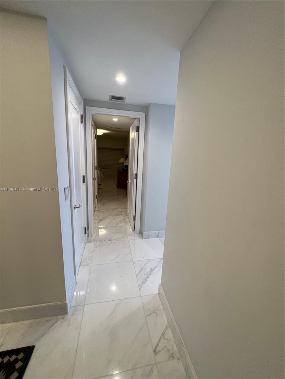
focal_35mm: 13
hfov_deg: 89.9
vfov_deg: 106.2
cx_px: 142
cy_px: 190
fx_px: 143
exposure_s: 1/120
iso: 160
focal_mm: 1.57
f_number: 1.8
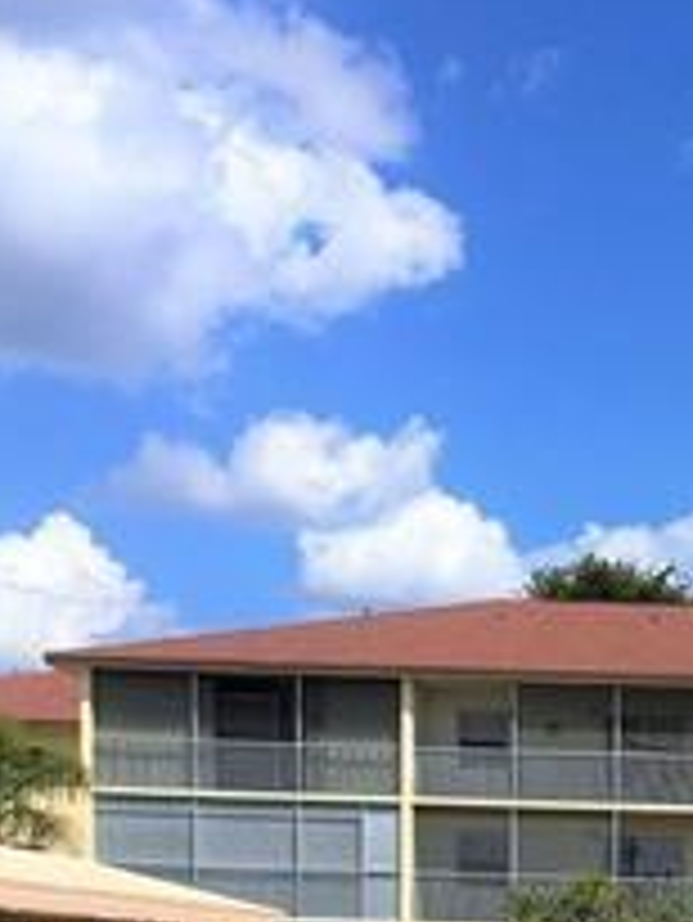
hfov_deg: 16.6
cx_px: 850
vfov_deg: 21.0
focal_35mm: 85
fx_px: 2267
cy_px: 1187
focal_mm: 4.15
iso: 25
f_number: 2.2
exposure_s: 1/2849
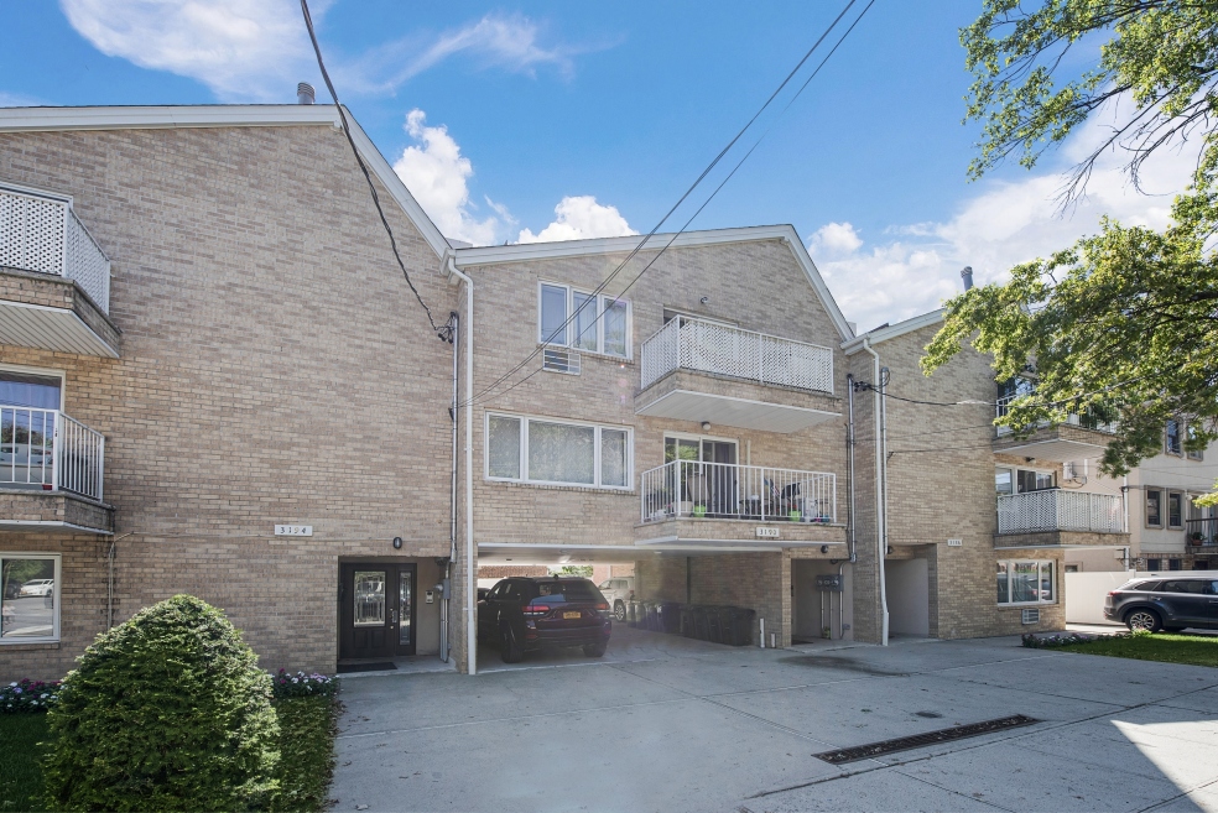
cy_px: 406
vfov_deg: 81.3
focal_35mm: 14
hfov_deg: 104.2
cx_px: 609
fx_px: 474
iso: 200
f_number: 11
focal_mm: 14
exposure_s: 1/200
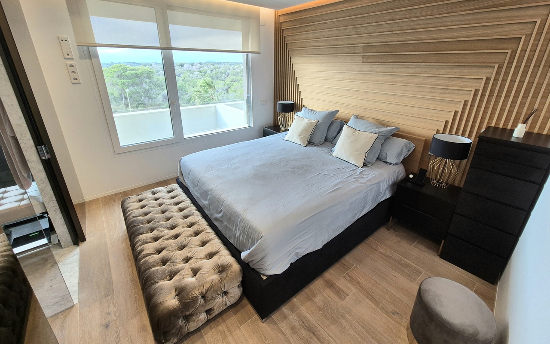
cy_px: 150
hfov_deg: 105.3
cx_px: 278
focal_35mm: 14
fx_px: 210
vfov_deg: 78.3
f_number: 2.2
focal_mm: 2.2
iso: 80
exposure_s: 1/100
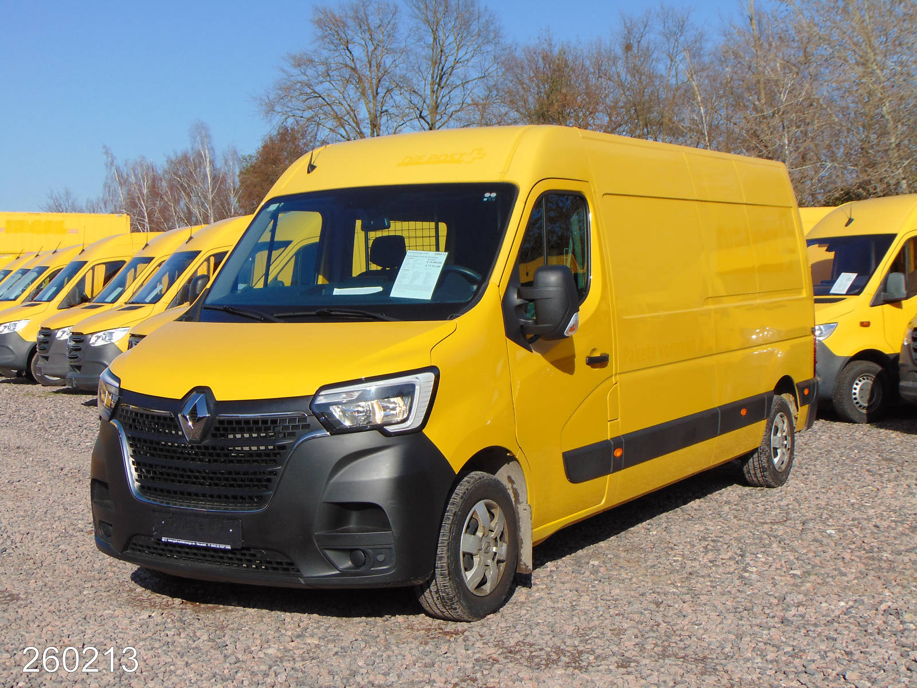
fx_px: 1325
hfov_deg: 38.2
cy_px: 344
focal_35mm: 50
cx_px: 458
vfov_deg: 29.1
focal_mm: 9
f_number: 9
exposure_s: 1/250
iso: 80
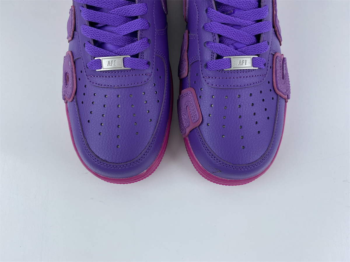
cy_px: 131
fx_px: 263
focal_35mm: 26
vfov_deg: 53.1
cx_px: 175
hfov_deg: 67.3
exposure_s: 1/122
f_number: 1.8
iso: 32
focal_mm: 4.25
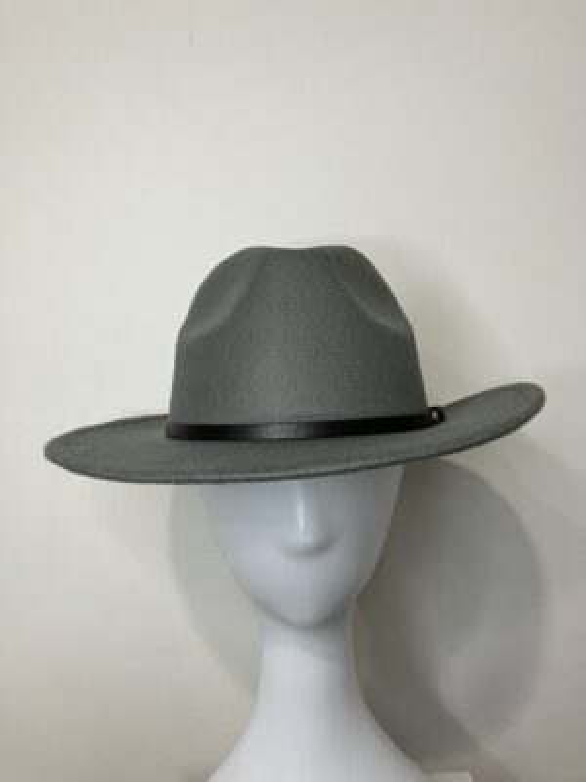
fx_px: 632
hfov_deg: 49.7
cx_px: 293
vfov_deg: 63.4
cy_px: 391
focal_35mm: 28
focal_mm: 3.99
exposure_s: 1/50
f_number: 1.8
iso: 64
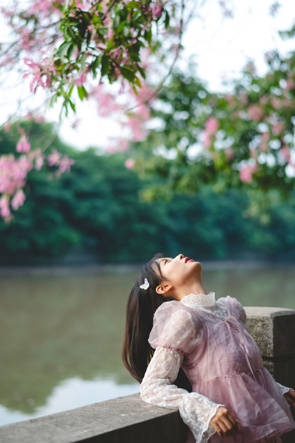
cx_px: 148
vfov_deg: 34.5
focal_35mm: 58
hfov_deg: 23.4
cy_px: 222
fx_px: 713
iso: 400
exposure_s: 1/1250
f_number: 1.8
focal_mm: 58
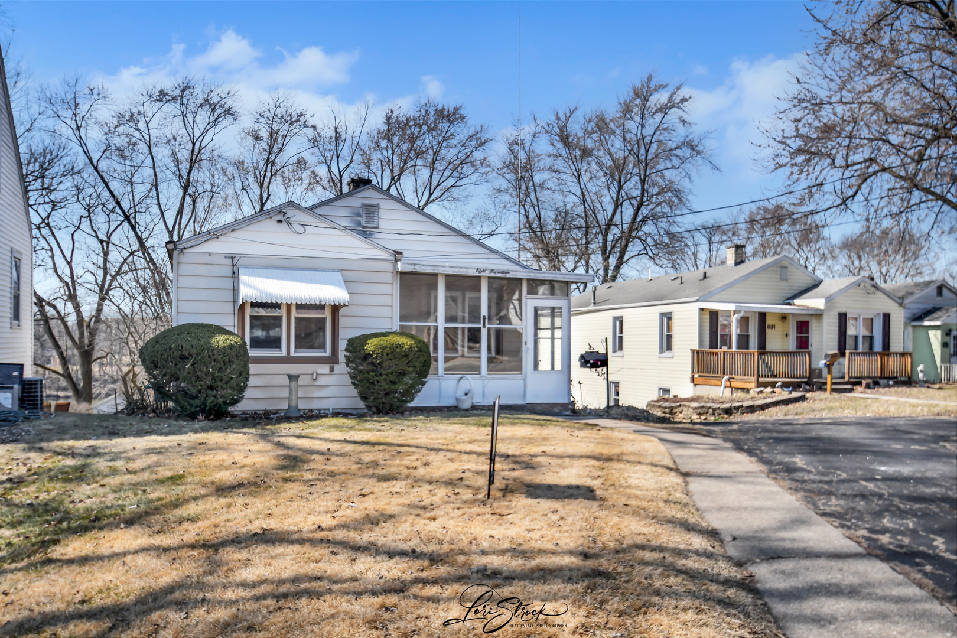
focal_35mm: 28
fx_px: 744
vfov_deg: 46.4
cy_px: 319
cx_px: 478
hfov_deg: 65.5
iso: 400
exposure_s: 1/2000
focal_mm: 19
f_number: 8
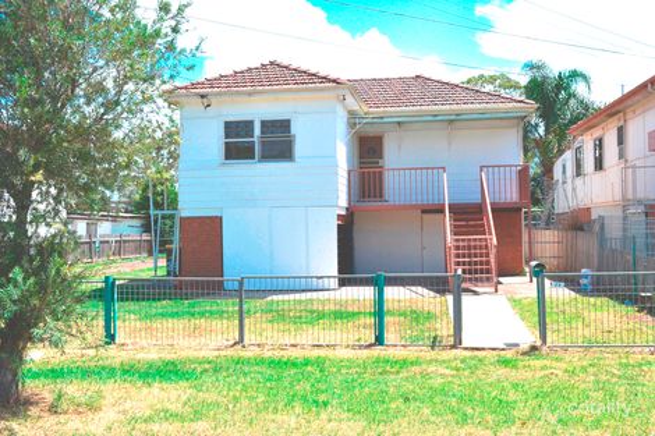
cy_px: 218
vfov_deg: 36.8
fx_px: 655
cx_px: 328
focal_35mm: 36
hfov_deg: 53.1
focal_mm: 24
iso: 100
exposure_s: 1/250
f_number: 8
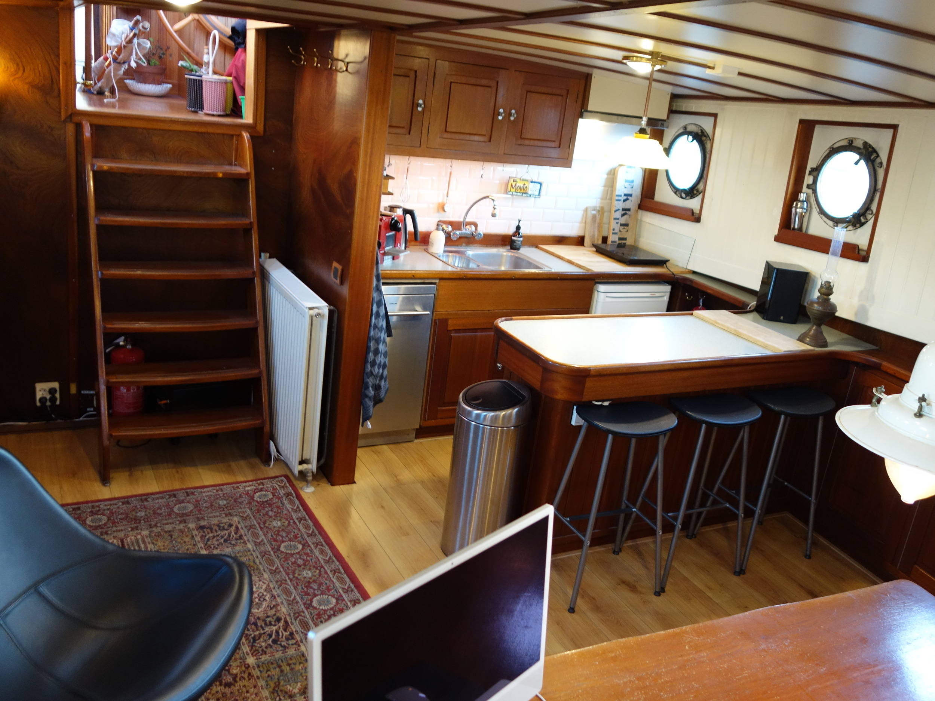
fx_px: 783
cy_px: 350
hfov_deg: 61.7
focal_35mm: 29
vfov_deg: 48.2
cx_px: 468
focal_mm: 10.91
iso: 640
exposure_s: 1/30
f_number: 2
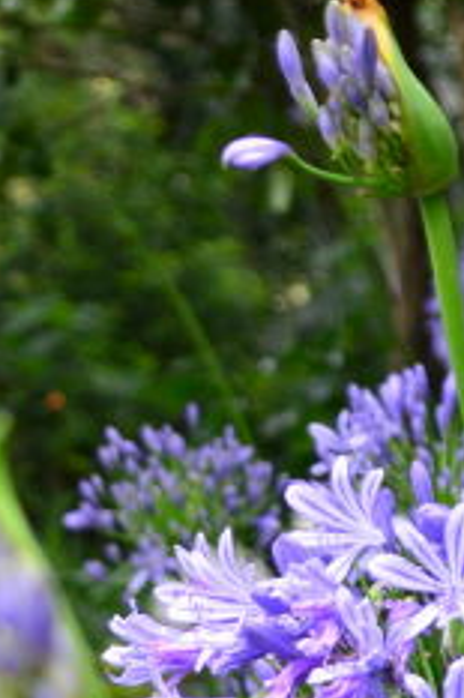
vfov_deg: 6.9
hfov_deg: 4.6
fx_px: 5727
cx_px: -111
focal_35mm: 296
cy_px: 996
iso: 200
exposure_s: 1/50
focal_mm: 55
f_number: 5.6
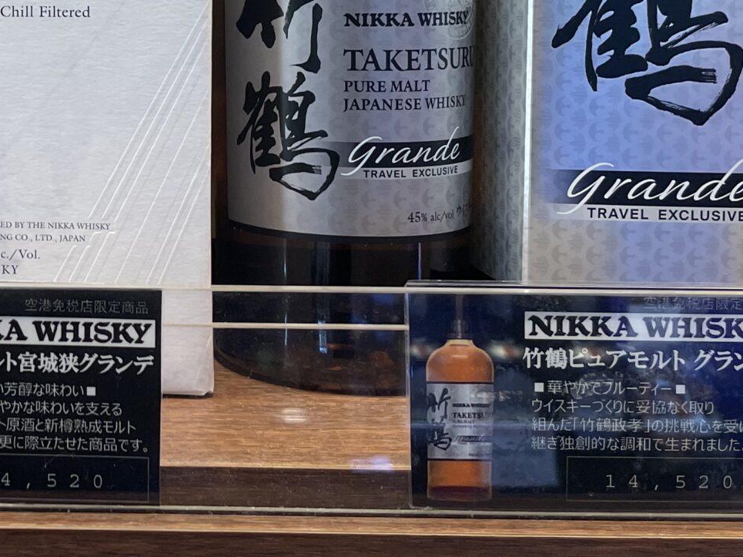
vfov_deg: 20.7
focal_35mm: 69
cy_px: 25
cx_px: -78
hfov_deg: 26.0
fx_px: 1480
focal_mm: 4.2
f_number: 1.6
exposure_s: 1/100
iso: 64
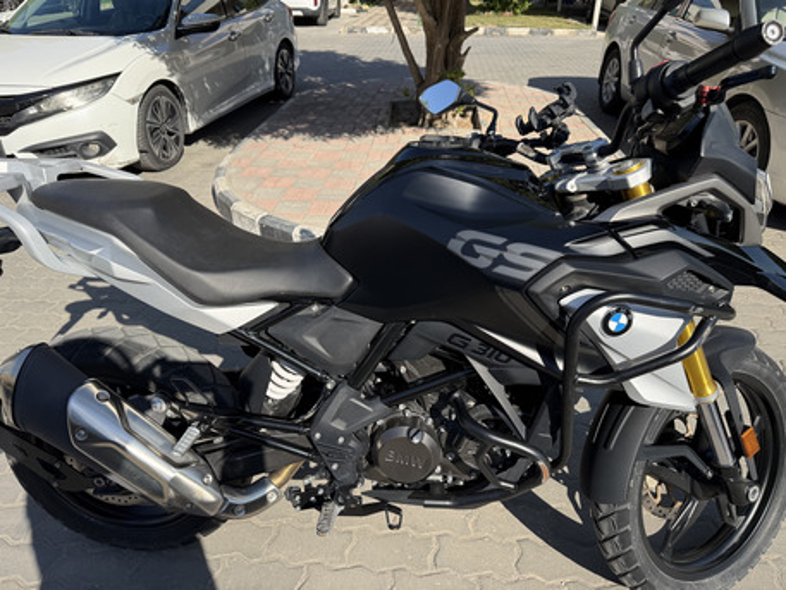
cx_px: 393
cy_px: 295
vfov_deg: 56.8
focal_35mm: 24
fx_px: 545
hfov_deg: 71.6
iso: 100
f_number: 1.78
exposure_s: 1/3759
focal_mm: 6.76
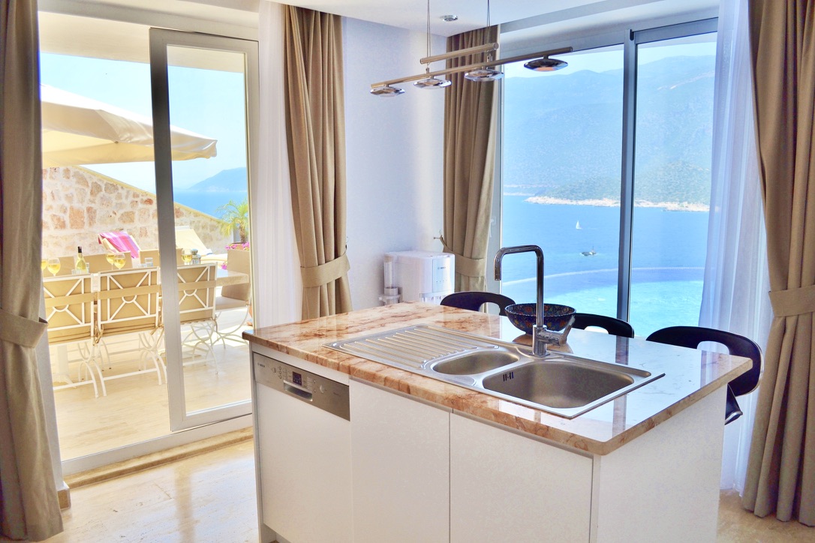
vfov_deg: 47.9
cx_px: 408
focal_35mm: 27
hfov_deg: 67.4
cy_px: 272
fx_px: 611
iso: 100
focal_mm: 18
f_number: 3.5
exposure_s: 1/500
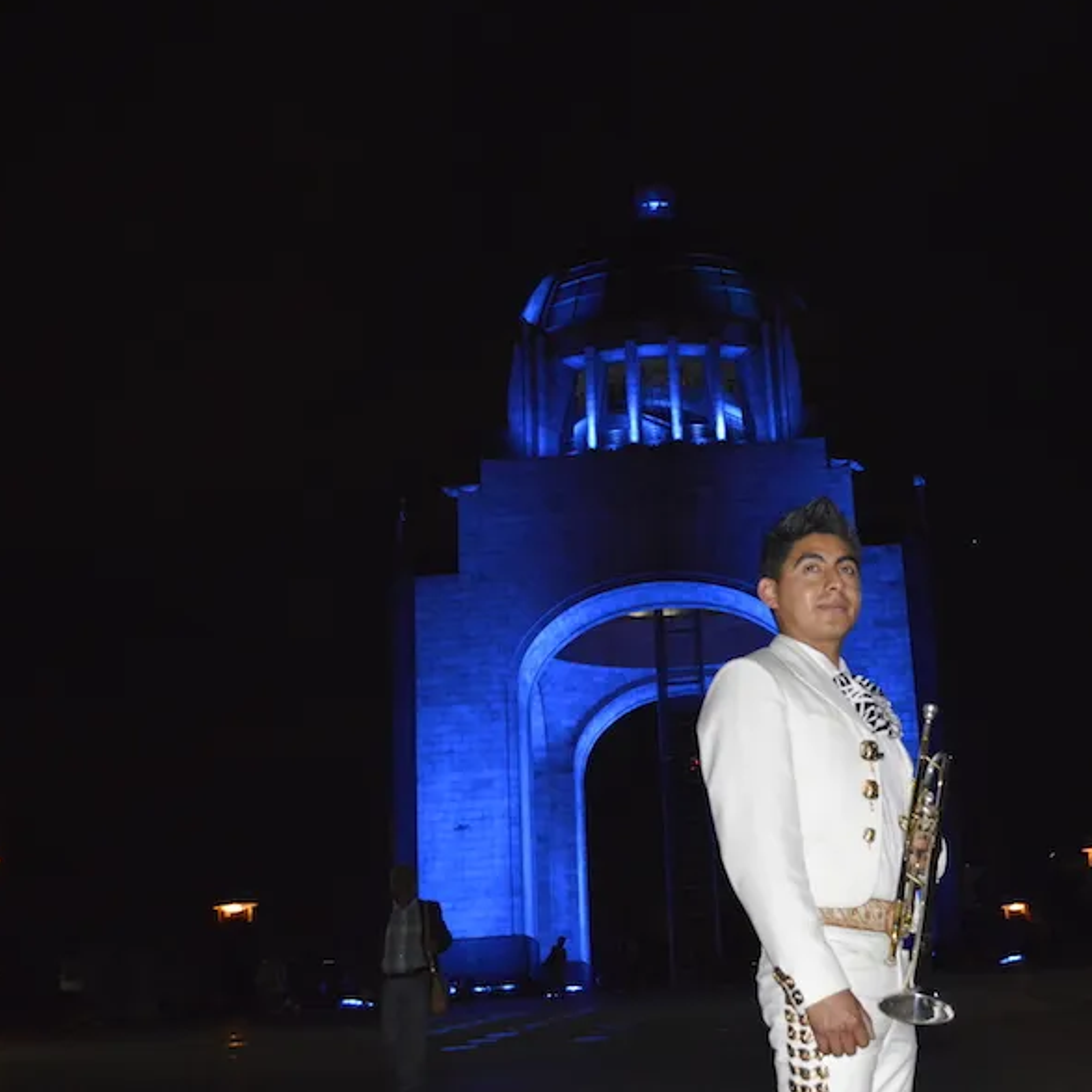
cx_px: 785
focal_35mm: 47
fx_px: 1677
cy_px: 541
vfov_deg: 36.1
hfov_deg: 35.4
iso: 3200
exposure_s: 1/60
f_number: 4
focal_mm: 24
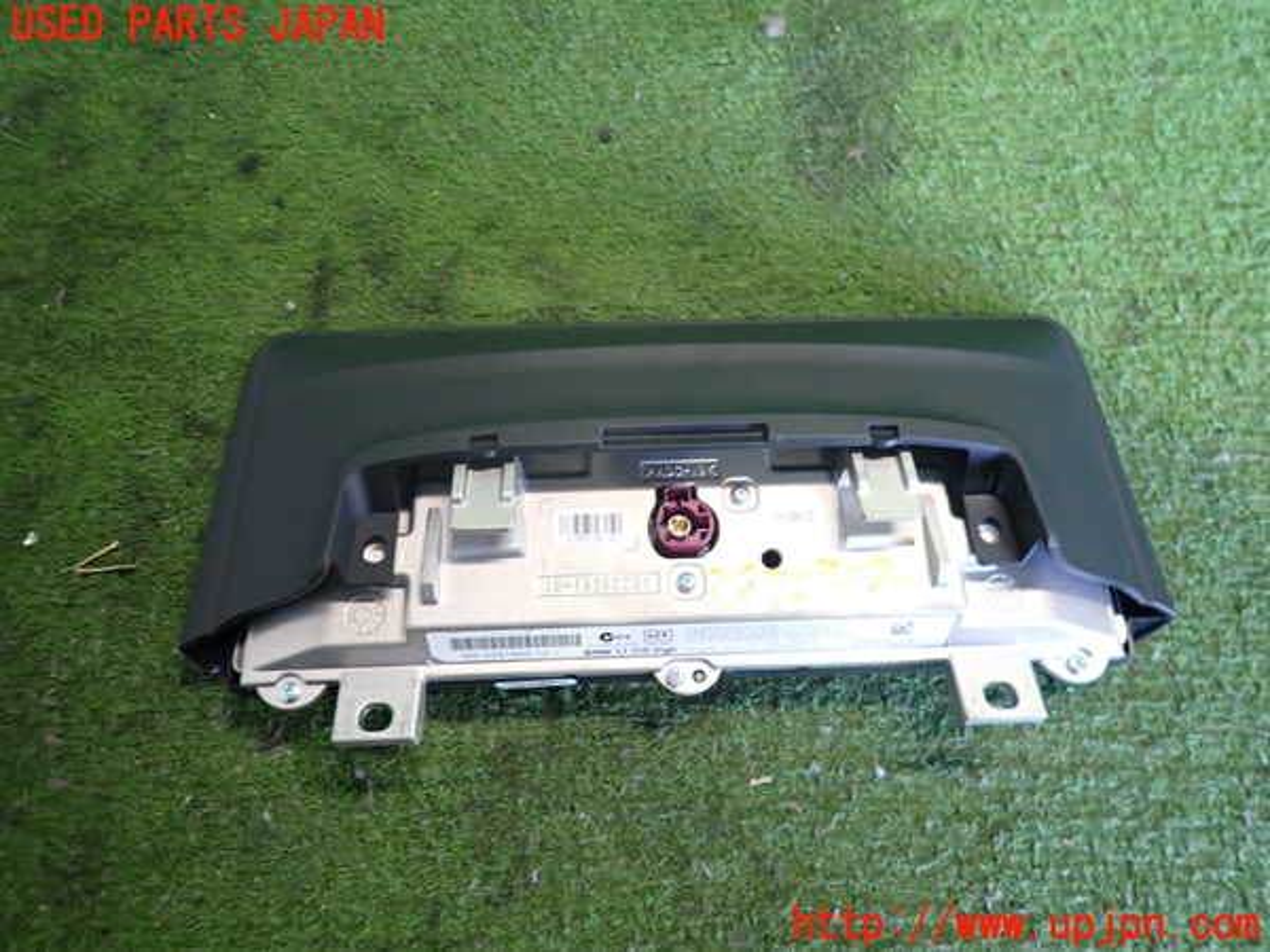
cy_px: 476
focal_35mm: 25
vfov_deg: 54.9
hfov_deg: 69.4
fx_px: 917
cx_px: 635
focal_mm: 4.5
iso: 320
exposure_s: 1/40
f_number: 2
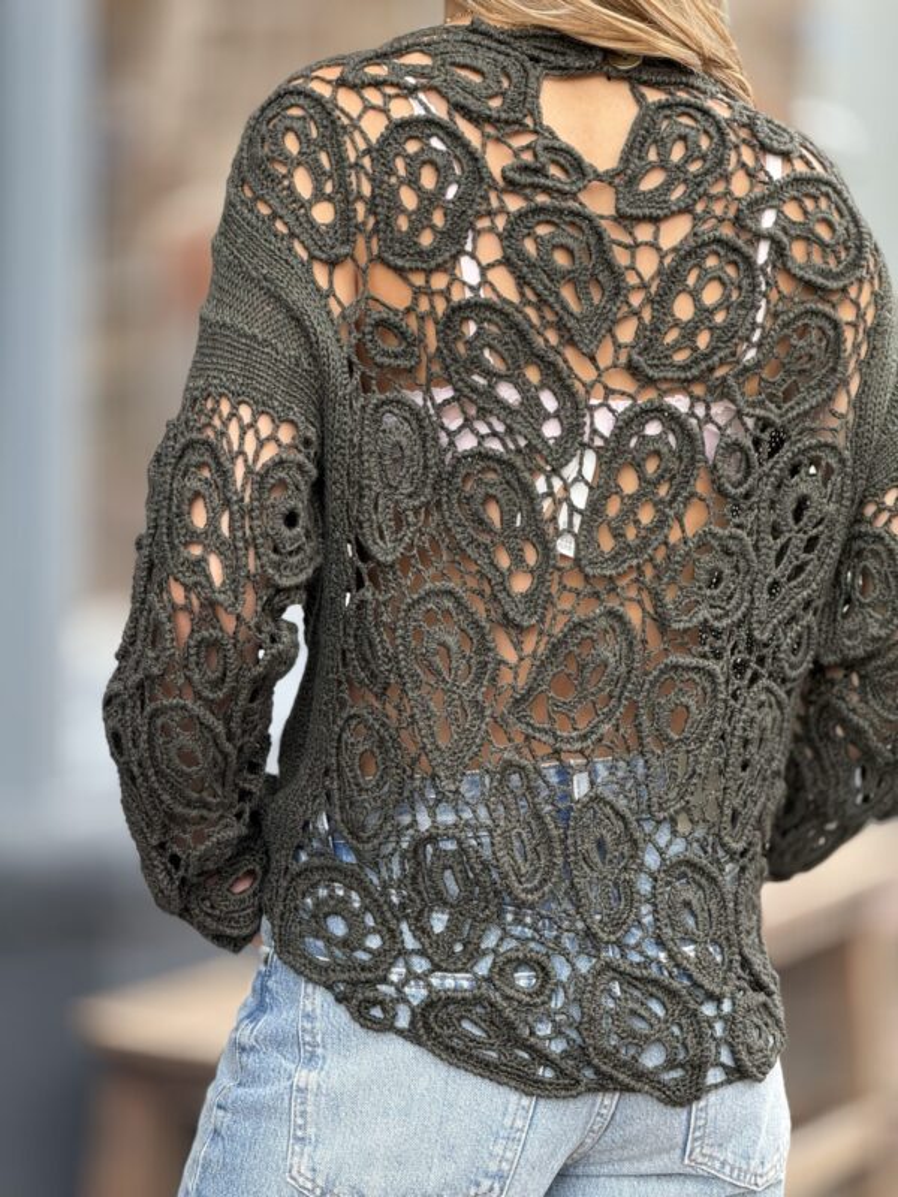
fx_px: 4151
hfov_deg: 12.3
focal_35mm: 120
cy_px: 598
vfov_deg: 16.4
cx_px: 449
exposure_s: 1/99
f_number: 2.8
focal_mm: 15.66
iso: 80
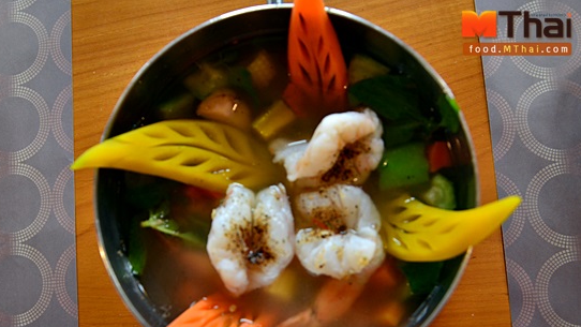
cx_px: 289
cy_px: 189
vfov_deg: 33.7
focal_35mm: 35
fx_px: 539
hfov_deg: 56.6
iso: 800
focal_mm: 22
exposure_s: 1/80
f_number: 5.6
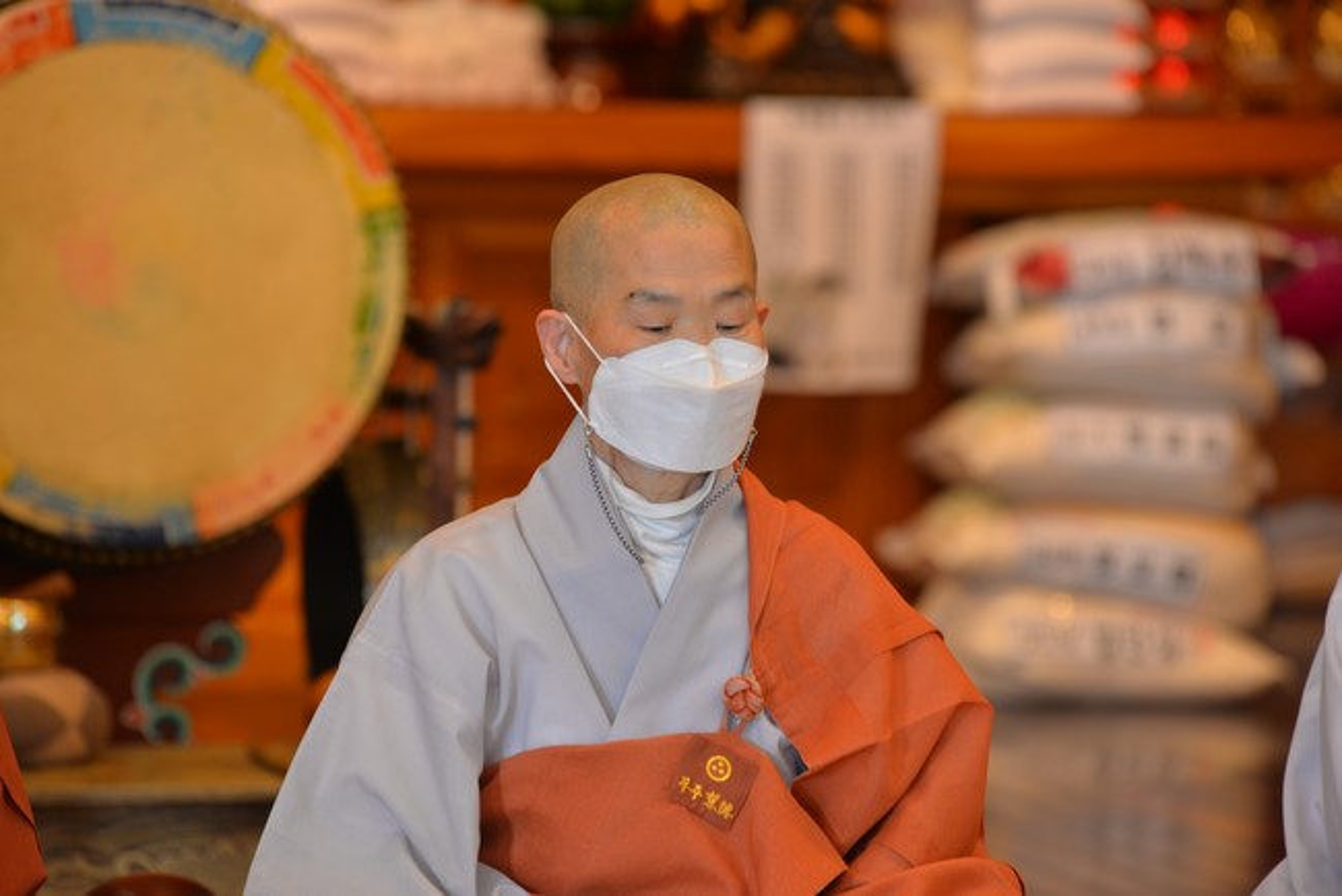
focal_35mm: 200
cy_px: 448
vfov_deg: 6.9
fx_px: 7459
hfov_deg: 10.3
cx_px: 671
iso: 800
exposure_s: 1/60
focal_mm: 200
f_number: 4
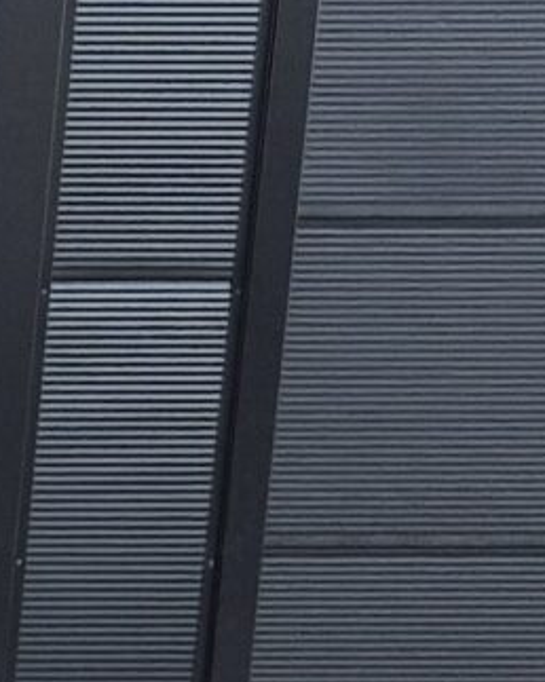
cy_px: 1068
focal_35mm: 178
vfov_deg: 10.4
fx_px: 3592
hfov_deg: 7.3
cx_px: -1265
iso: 125
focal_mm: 5.4
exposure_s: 1/100
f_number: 1.8
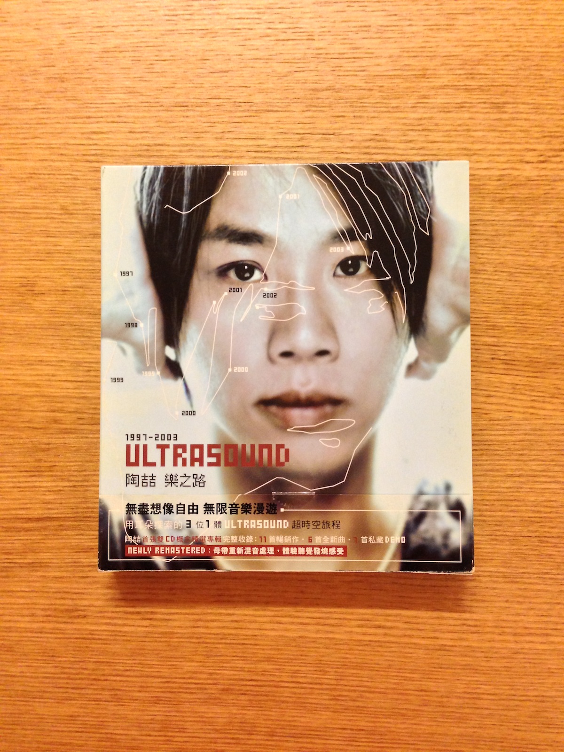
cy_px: 376
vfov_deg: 55.4
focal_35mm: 33
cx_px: 282
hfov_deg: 42.9
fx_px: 717
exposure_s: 1/20
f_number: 2.4
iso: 320
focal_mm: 4.13
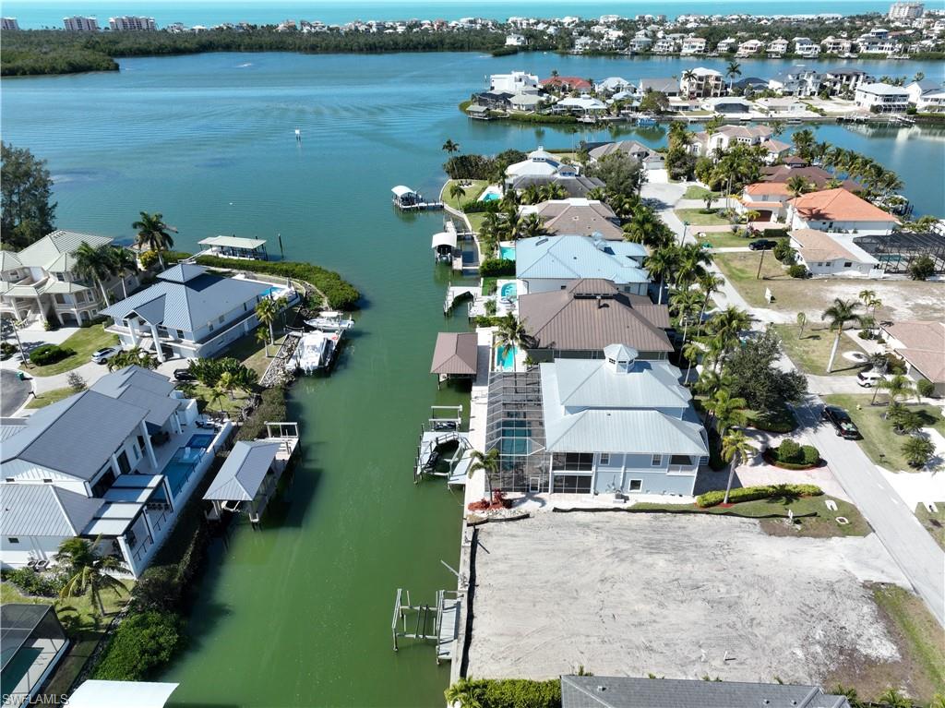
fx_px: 655
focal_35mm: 24
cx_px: 472
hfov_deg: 71.6
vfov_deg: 56.8
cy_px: 354
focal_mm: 12.29
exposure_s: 1/200
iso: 100
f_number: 8
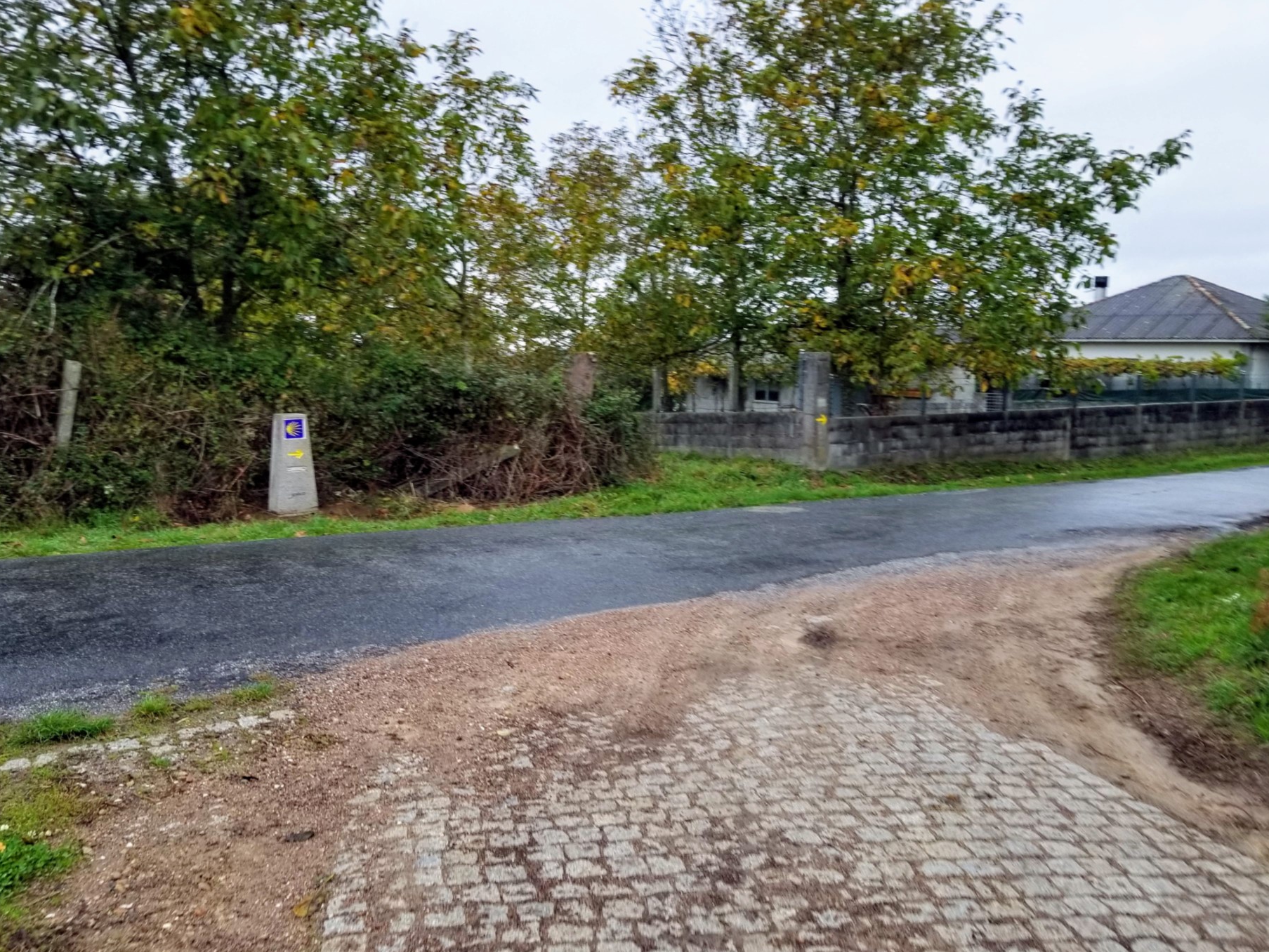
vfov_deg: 48.2
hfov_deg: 61.6
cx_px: 636
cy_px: 475
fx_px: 1063
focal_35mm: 29
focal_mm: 4.3
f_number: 1.7
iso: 64
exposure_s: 1/60
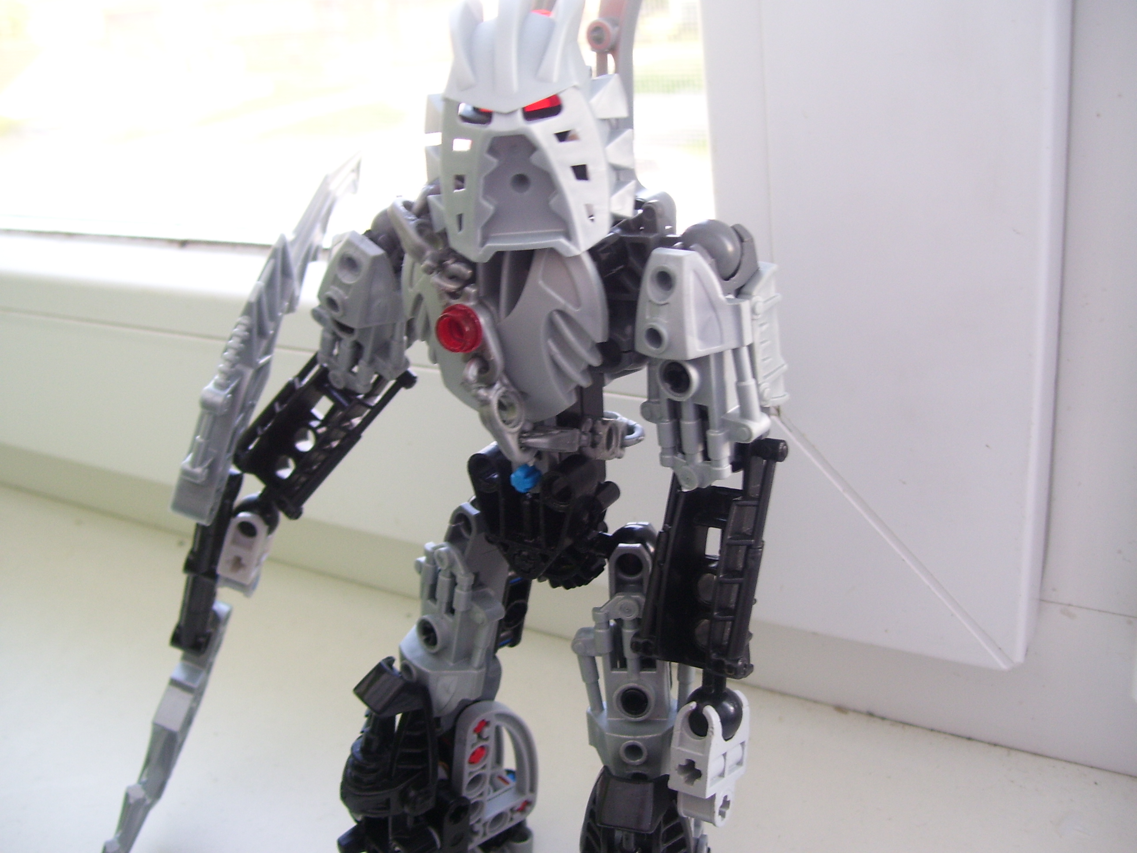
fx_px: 1215
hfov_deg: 50.1
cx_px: 568
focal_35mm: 37
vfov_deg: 38.7
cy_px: 426
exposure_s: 1/30
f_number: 2.7
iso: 80
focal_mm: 6
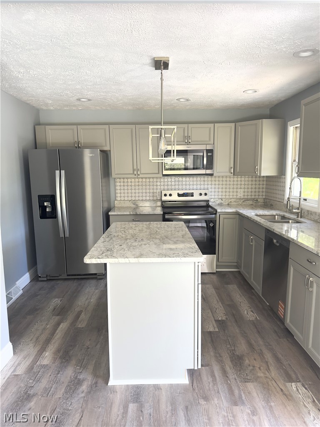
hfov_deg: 56.8
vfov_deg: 71.6
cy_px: 214
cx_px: 160
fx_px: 296
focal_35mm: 24
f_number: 1.78
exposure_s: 1/121
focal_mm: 6.76
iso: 160
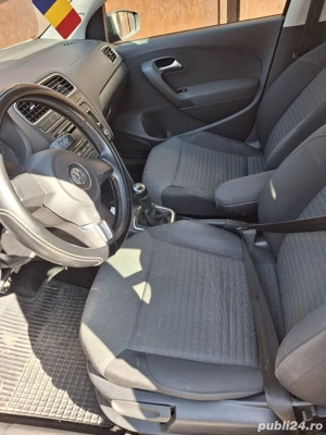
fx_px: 314
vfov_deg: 69.4
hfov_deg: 54.9
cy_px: 218
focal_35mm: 25
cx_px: 163
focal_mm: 4.69
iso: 50
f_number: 1.8
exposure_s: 1/100
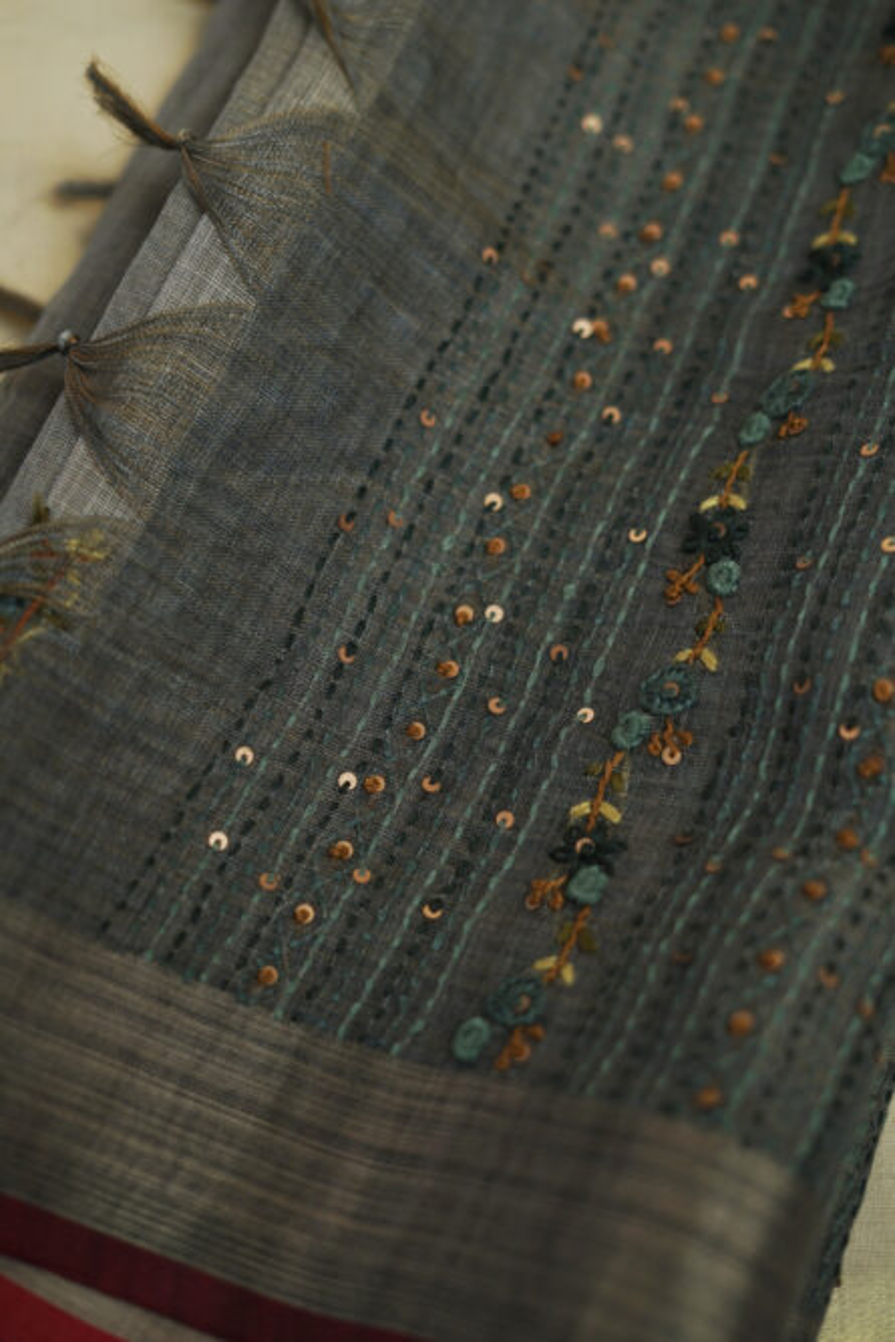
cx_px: 448
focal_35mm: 50
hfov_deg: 27.0
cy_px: 671
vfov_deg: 39.6
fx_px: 1863
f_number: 2.5
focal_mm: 50
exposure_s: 1/125
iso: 400
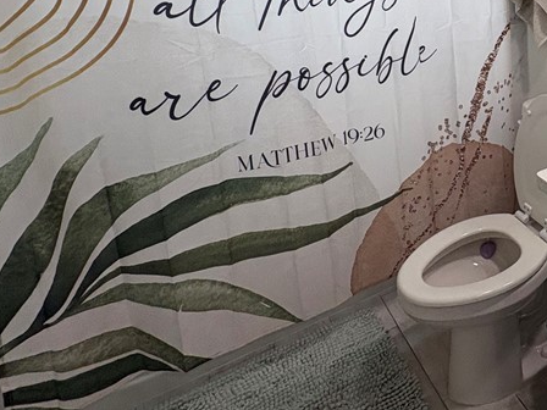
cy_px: 2
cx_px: 560
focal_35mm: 32
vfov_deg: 39.2
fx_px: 506
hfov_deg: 46.4
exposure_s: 1/120
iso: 100
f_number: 2.2
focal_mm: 2.22
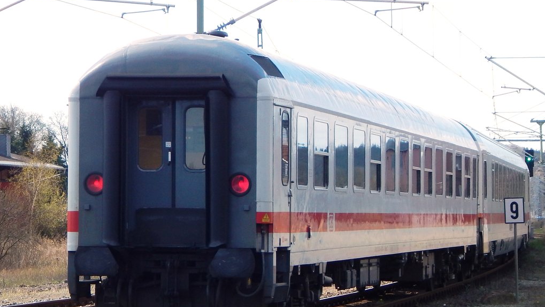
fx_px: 1575
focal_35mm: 109
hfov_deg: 19.6
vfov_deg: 11.1
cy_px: 149
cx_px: 295
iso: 125
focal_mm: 15.3
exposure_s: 1/800
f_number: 4.3
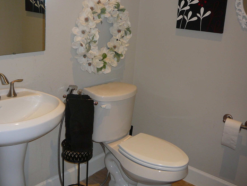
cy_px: 91
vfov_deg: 35.1
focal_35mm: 41
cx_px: 107
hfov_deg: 45.7
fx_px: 293
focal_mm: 5.2
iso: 100
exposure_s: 1/30
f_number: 2.8
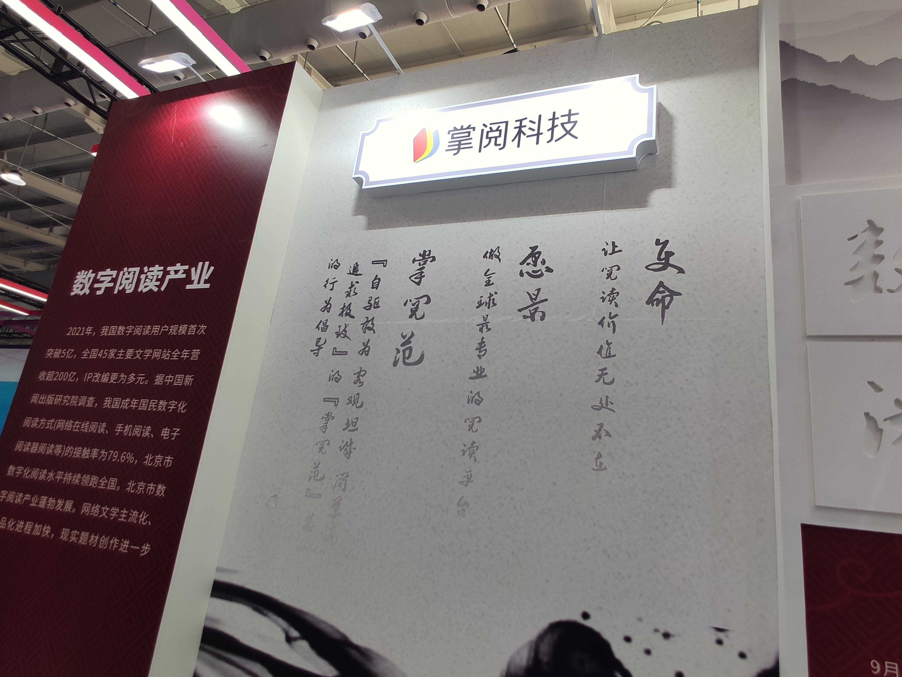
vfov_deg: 61.1
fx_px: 573
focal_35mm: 22
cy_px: 338
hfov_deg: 76.4
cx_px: 451
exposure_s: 1/100
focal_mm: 2.25
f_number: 2.2
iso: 112
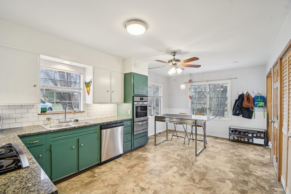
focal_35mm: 15
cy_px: 97
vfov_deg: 77.3
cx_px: 146
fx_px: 121
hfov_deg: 100.4
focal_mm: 10
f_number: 8
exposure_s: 1/10
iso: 400
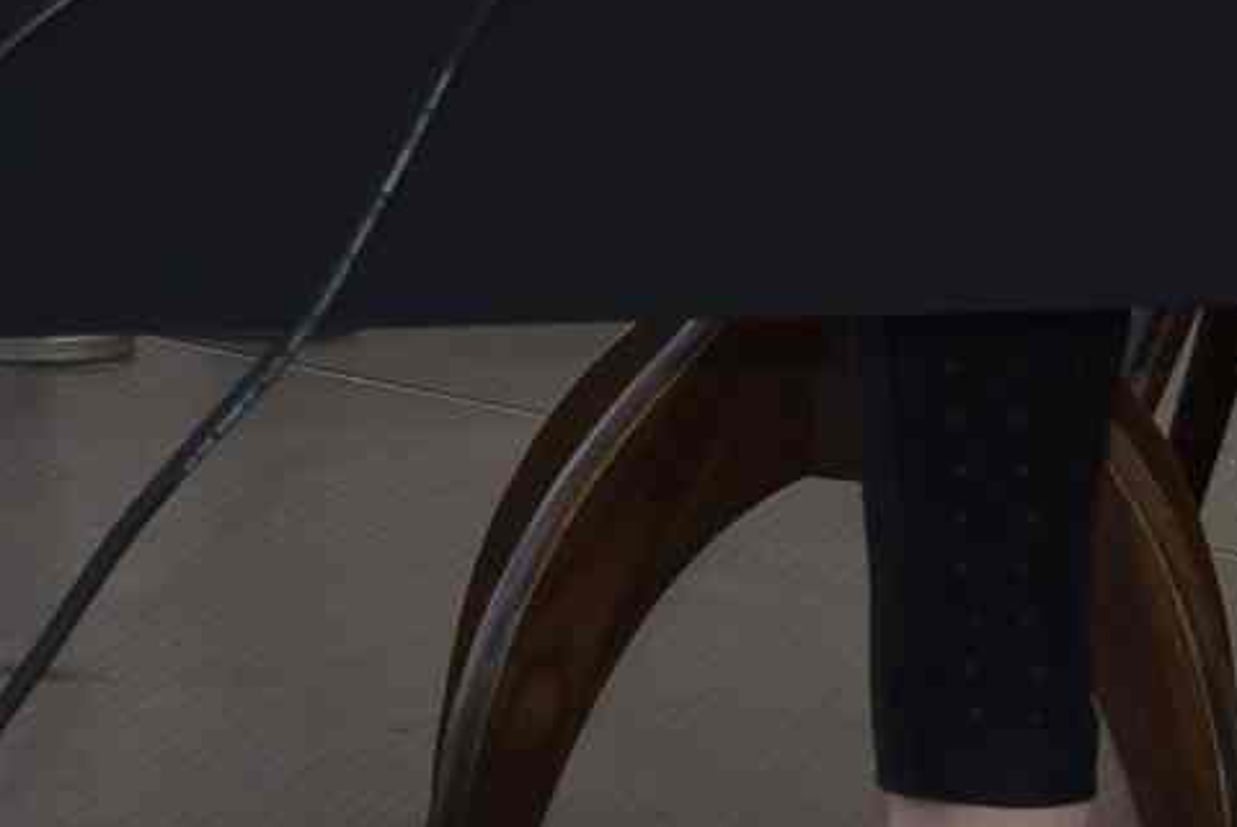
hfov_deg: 7.3
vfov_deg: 4.8
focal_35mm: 281
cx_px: 1090
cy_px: -1256
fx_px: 9661
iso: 100
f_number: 8
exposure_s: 1/200
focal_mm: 30
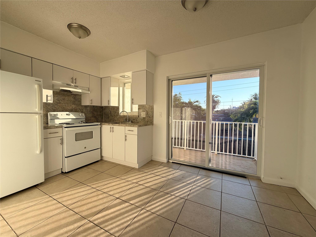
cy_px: 118
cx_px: 158
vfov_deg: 85.7
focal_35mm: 14
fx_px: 128
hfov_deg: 102.1
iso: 50
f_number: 2.2
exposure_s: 1/207
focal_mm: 2.22
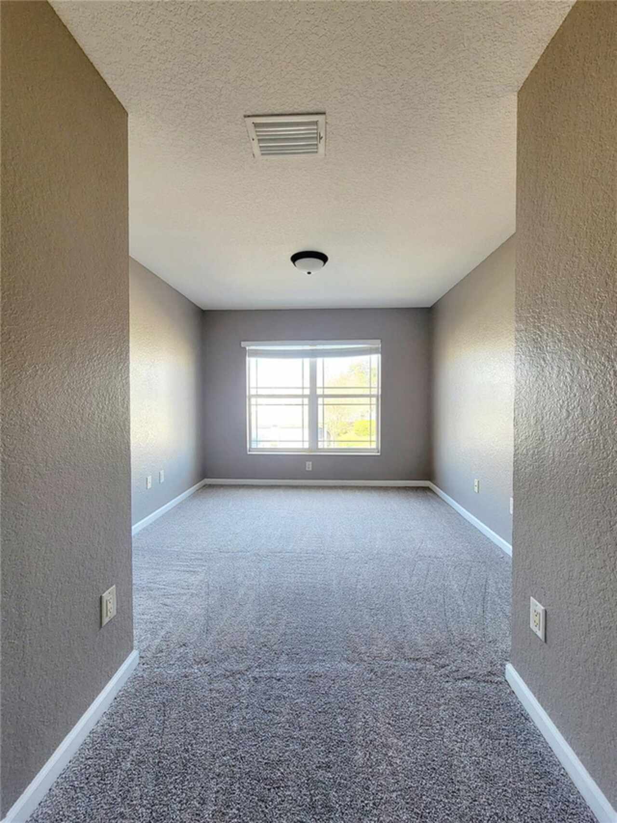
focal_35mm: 13
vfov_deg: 106.2
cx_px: 308
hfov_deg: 89.9
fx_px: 309
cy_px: 412
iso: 100
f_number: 2.2
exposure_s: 1/120
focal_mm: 2.2
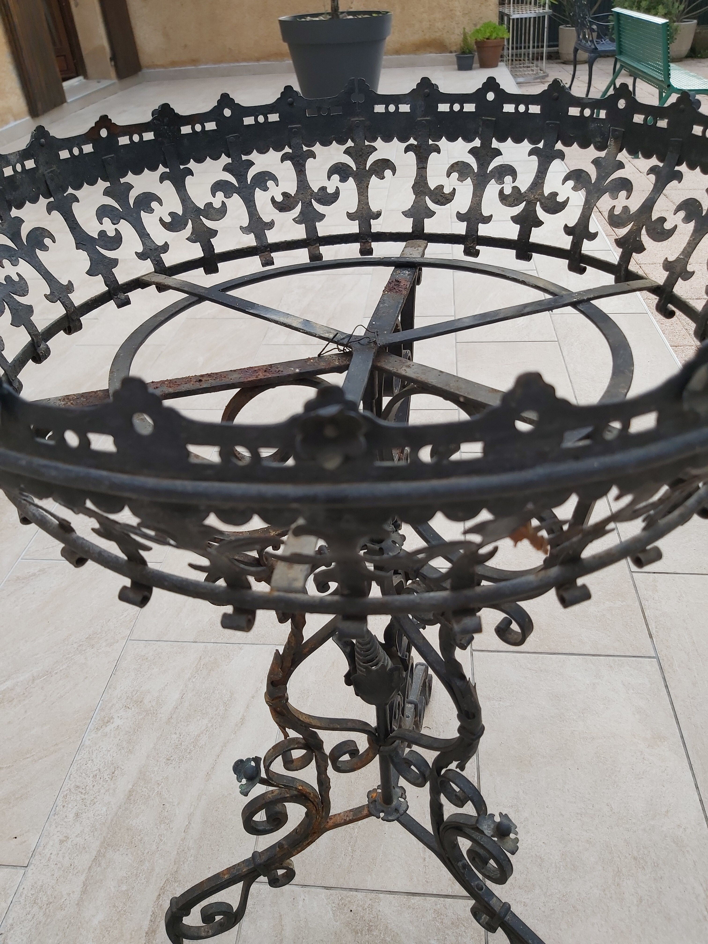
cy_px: 472
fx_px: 709
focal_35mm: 26
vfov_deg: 67.3
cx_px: 354
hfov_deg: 53.1
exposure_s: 1/467
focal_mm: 3.92
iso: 64
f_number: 1.7
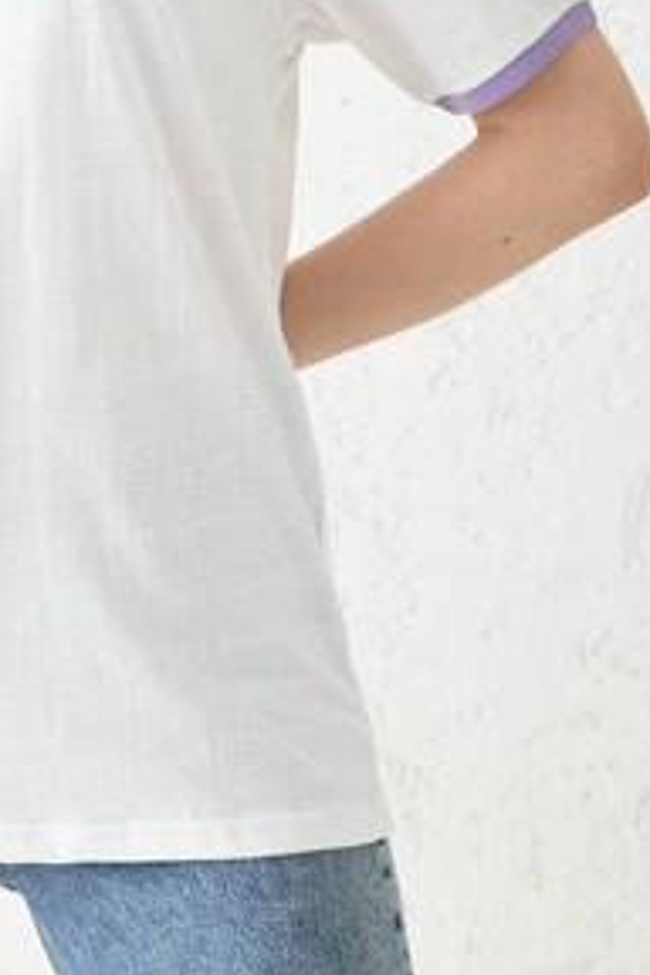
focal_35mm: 172
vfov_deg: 11.9
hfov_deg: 7.9
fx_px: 4658
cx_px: -85
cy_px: 85
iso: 100
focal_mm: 66
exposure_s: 1/160
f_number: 5.6
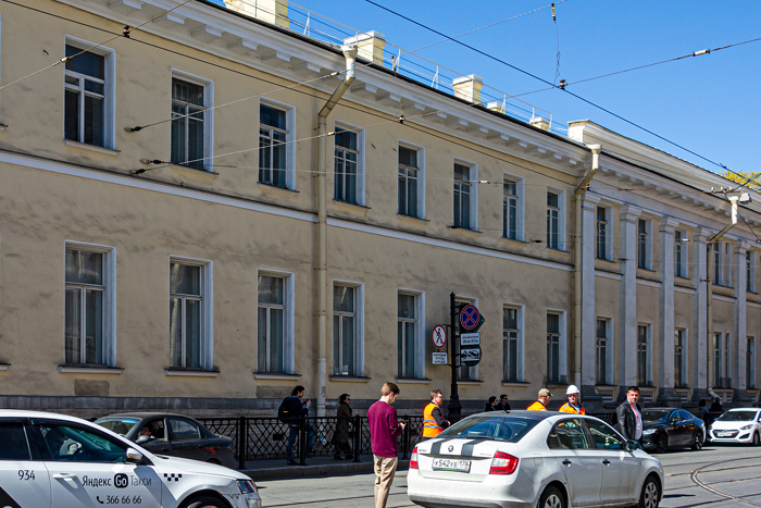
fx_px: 1015
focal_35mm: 48
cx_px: 370
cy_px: 297
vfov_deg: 28.0
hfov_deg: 41.1
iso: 125
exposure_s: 1/800
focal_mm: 10.4
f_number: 4
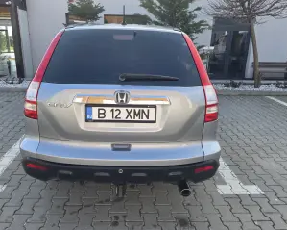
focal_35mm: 27
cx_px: 127
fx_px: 229
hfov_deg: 63.9
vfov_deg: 53.1
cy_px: 111
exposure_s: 1/1559
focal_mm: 6.3
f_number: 1.7
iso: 80
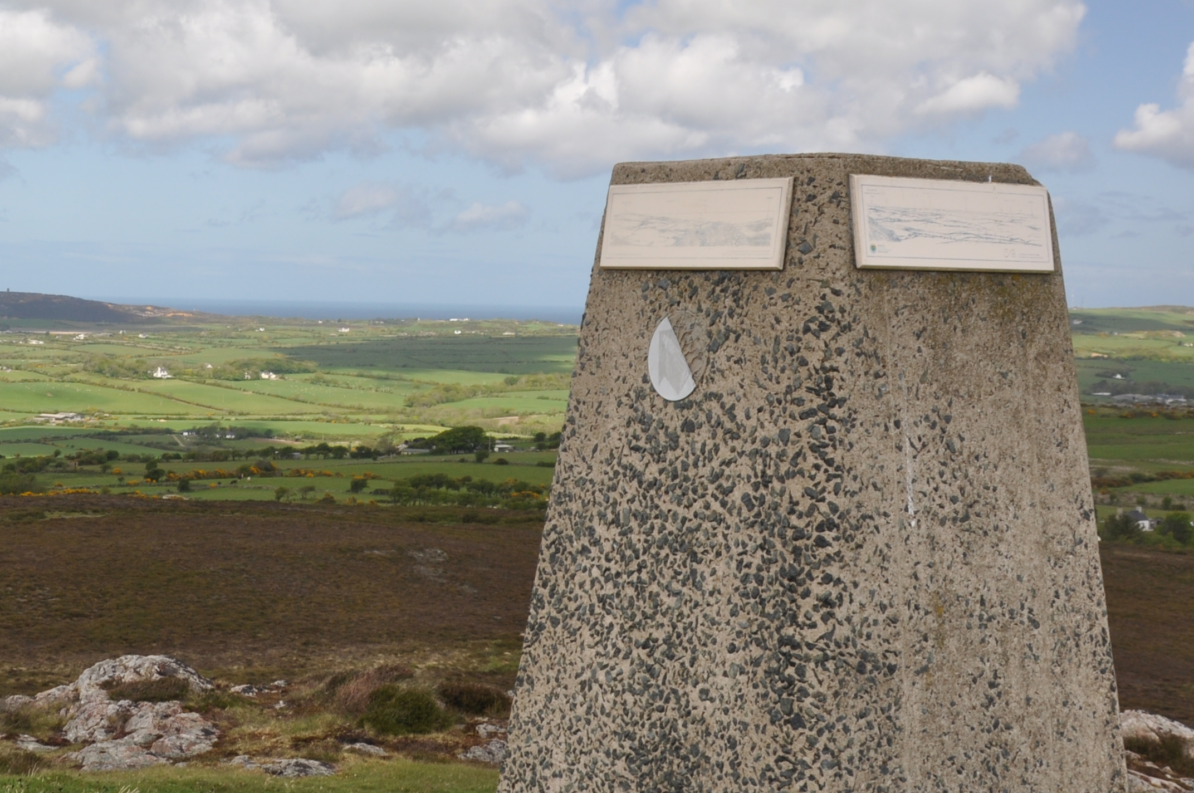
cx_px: 373
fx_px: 2087
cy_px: 286
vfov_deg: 21.5
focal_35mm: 63
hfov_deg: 31.6
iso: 200
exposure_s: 1/80
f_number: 9
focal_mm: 21
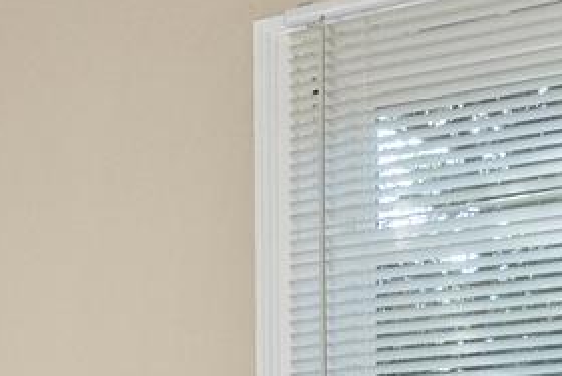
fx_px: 1827
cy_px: 592
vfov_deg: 11.2
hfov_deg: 15.1
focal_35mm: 117
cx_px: -458
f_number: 8
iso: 1600
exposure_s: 1/15
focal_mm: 16
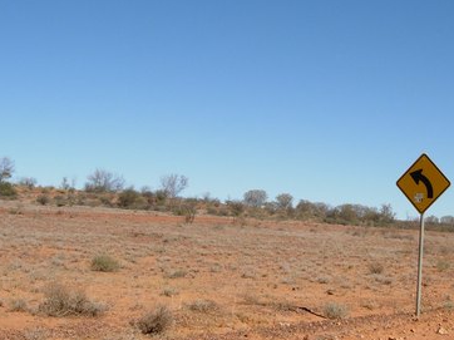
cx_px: 351
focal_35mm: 63
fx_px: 826
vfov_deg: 23.3
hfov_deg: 30.1
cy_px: 158
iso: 79
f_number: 4.8
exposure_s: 1/939
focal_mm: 7.8
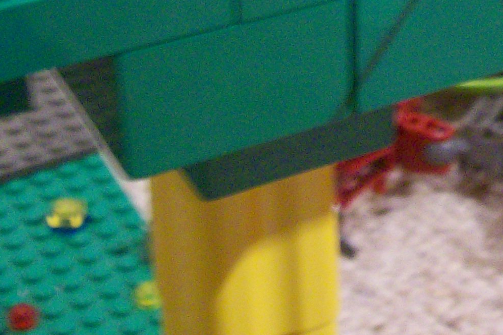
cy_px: -52
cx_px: 575
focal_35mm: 108
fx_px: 1509
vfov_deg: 12.4
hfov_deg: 18.1
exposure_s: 1/13.3
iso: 160
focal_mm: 6
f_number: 2.7
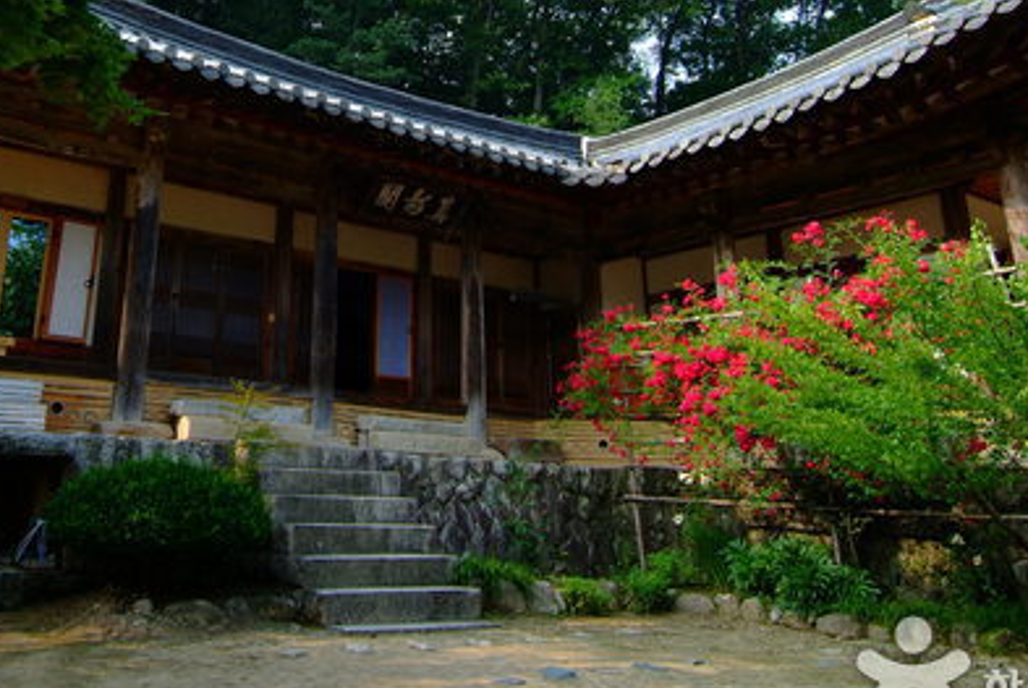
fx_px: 915
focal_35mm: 32
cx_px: 373
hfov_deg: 57.8
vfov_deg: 40.1
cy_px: 173
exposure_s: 1/125
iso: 200
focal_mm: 12
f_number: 6.7
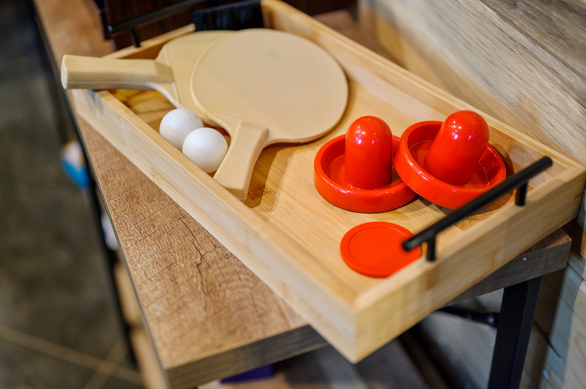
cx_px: 293
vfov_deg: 26.9
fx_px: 813
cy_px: 194
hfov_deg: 39.6
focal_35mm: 50
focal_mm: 50
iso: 200
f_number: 1.8
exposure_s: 1/100
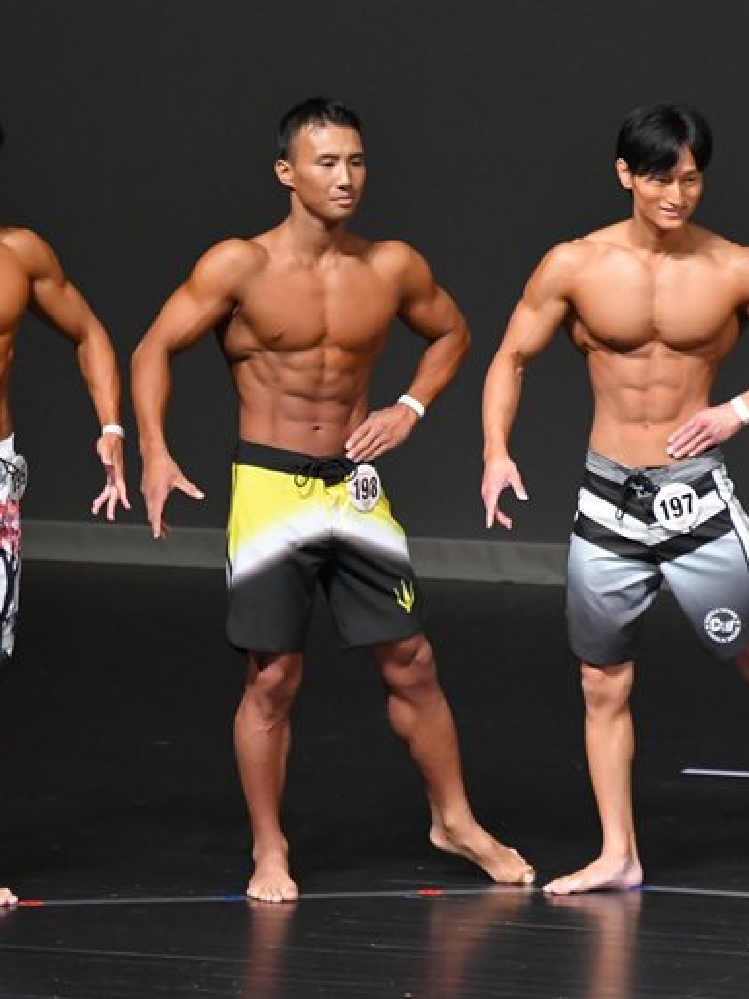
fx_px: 13179
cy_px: 499
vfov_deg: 4.3
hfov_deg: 3.3
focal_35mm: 457
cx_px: 201
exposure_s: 1/400
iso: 5000
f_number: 5.6
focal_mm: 210
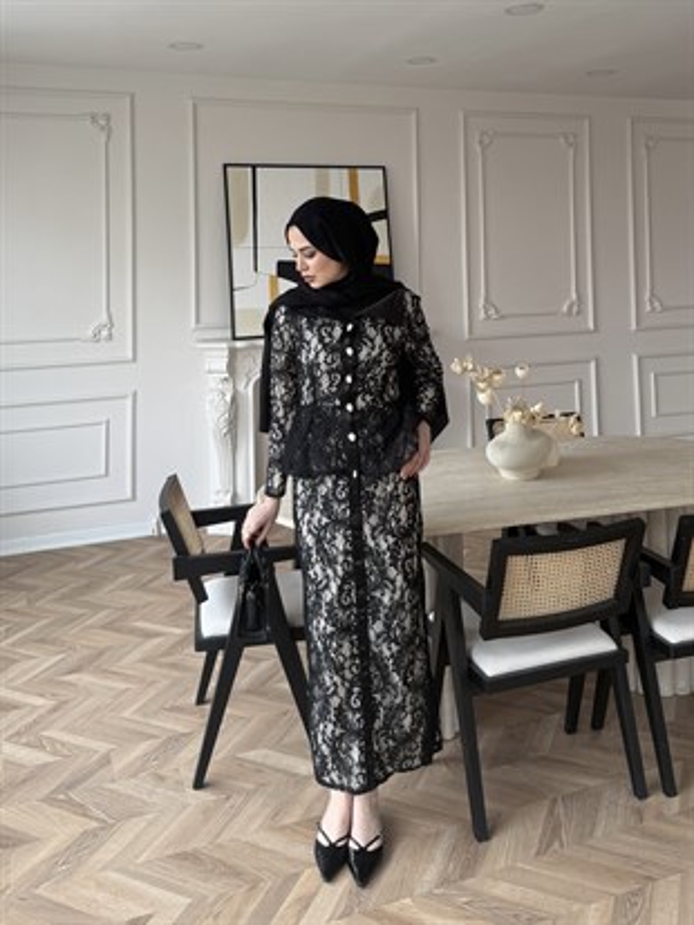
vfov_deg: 71.6
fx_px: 641
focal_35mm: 24
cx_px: 347
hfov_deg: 56.8
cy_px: 462
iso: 64
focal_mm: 6.76
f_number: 1.78
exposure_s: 1/214
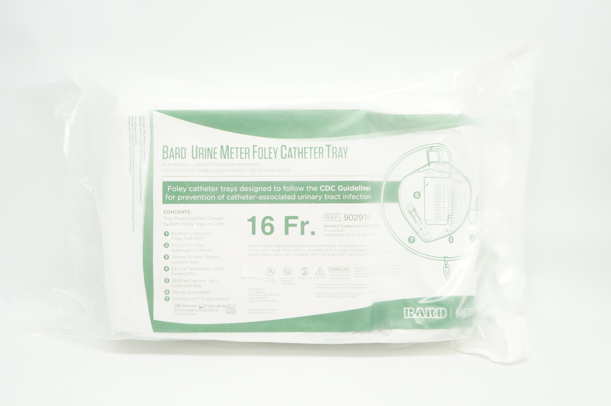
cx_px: 306
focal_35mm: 40
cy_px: 203
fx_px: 687
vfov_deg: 32.9
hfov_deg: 48.0
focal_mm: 27
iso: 400
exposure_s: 1/15
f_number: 10
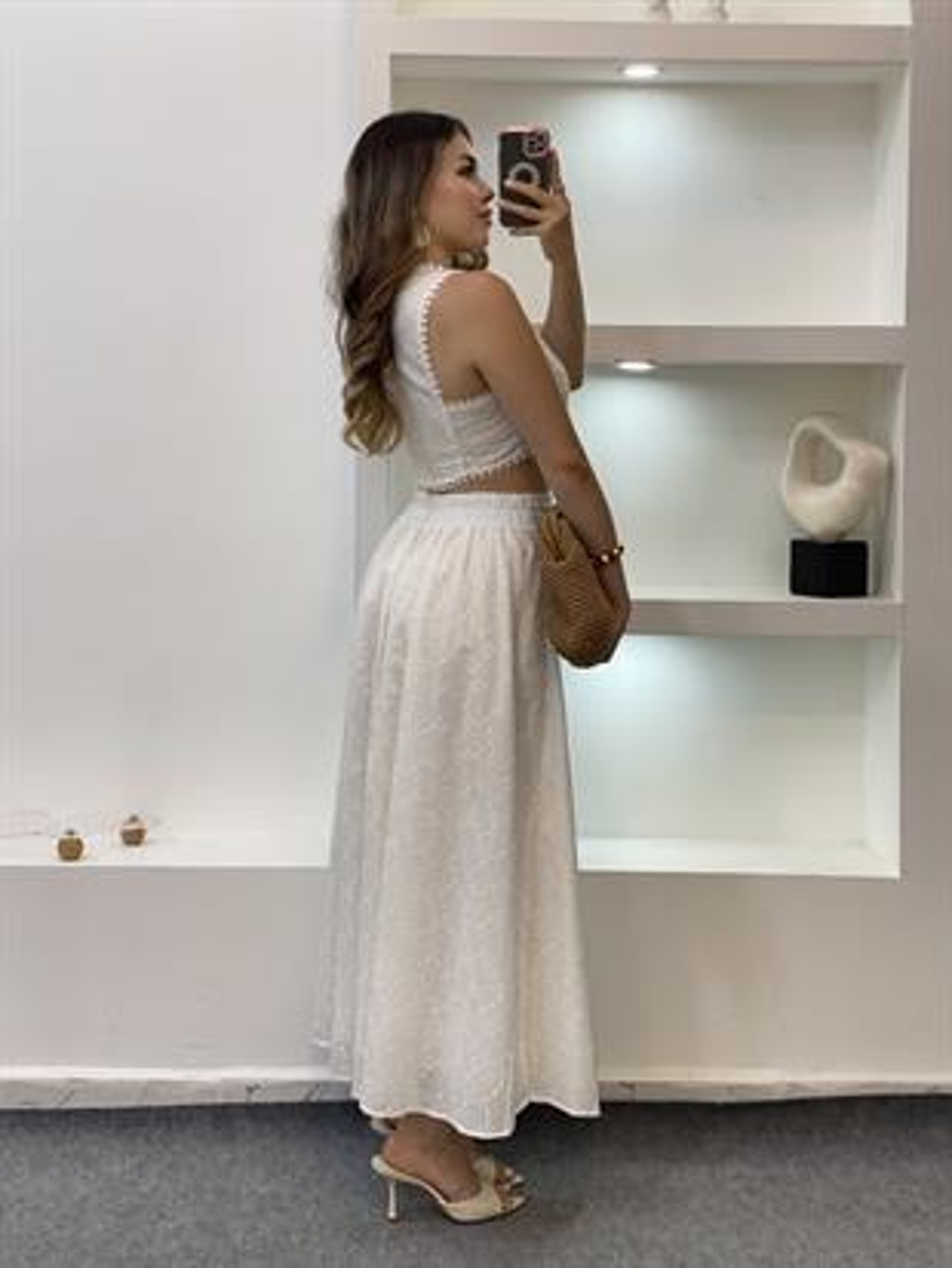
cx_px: 476
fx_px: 1906
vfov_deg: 36.8
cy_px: 634
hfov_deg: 28.0
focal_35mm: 52
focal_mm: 6
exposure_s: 1/100
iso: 64
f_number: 2
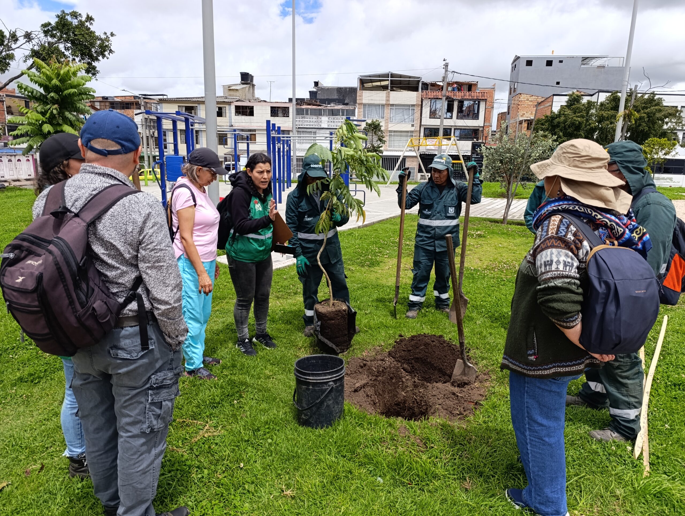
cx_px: 342
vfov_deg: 59.0
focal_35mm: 23
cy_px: 258
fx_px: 456
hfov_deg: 73.8
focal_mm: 6.14
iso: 50
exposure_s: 1/633
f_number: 1.6
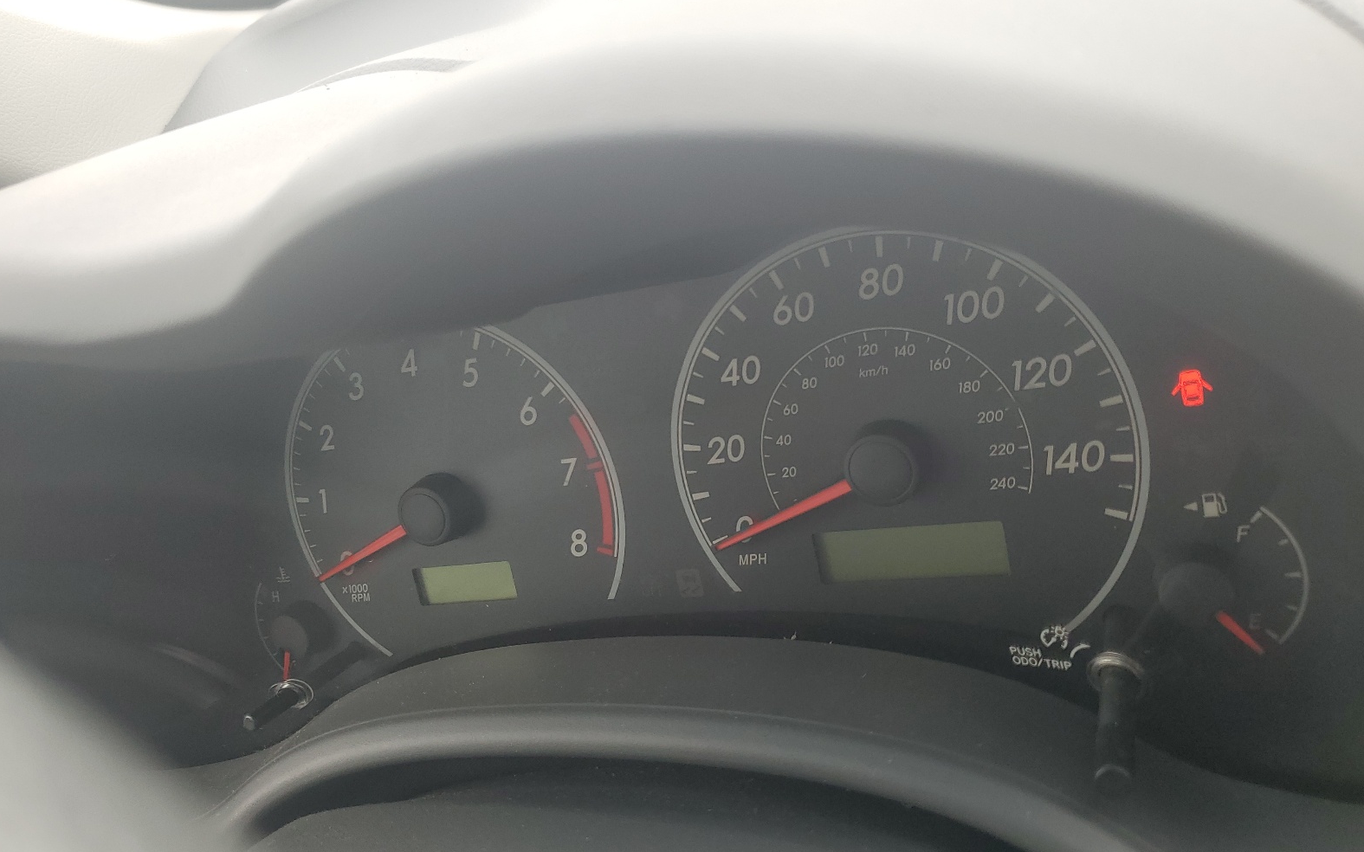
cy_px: 419
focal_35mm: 28
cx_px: 674
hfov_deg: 66.5
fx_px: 1041
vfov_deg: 44.5
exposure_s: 1/303
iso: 50
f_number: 1.5
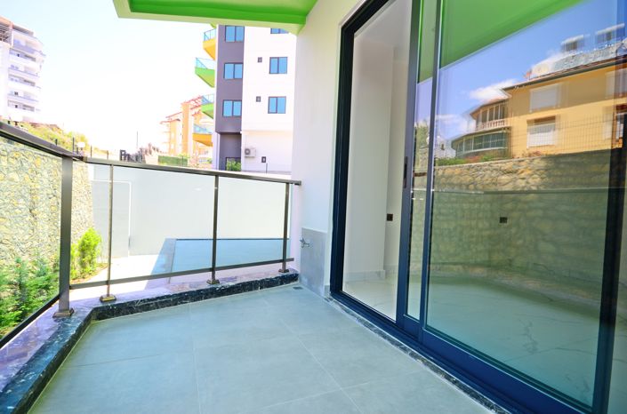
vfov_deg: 67.1
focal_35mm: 18
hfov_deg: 90.2
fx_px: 313
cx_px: 314
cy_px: 207
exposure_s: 1/250
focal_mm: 12
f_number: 7.1
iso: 320
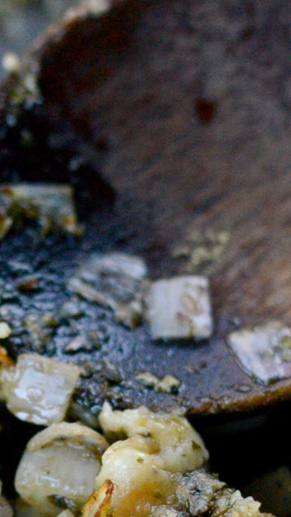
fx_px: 2757
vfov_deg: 10.7
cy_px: 453
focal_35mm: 201
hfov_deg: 6.0
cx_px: 36
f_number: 2.8
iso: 3200
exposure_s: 1/1000
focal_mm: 50
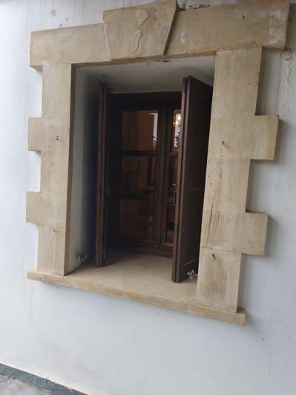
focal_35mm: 23
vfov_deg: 73.9
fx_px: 262
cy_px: 198
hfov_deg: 58.9
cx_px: 148
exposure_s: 1/110
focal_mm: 5.35
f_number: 1.7
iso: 80
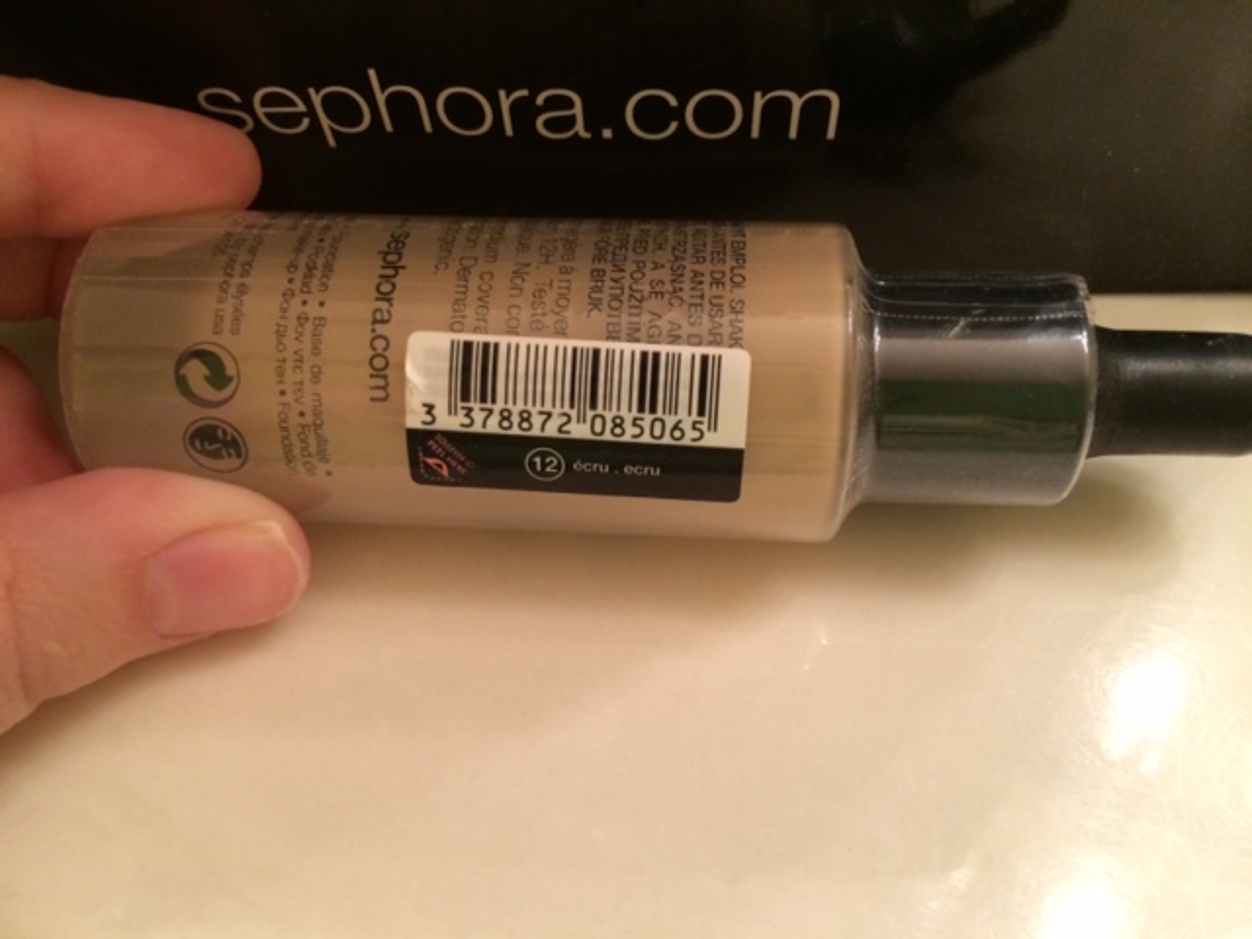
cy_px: 470
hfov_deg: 60.0
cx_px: 626
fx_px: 1085
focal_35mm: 30
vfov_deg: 46.8
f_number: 2.2
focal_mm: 4.12
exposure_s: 1/30
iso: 160
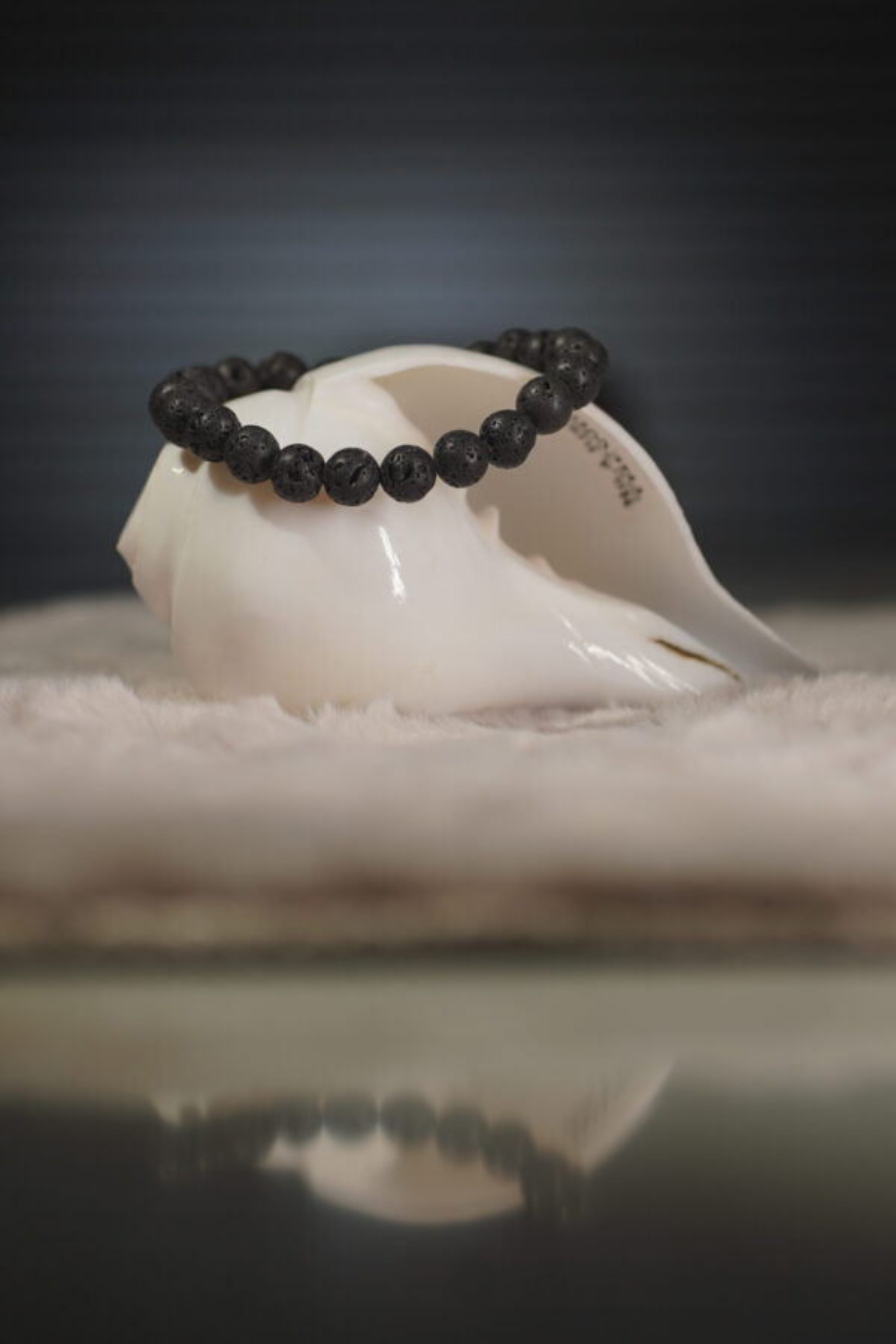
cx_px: 448
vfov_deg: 16.1
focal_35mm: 127
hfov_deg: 10.8
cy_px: 672
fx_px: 4741
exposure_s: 1/200
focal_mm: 85
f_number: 4
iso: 160
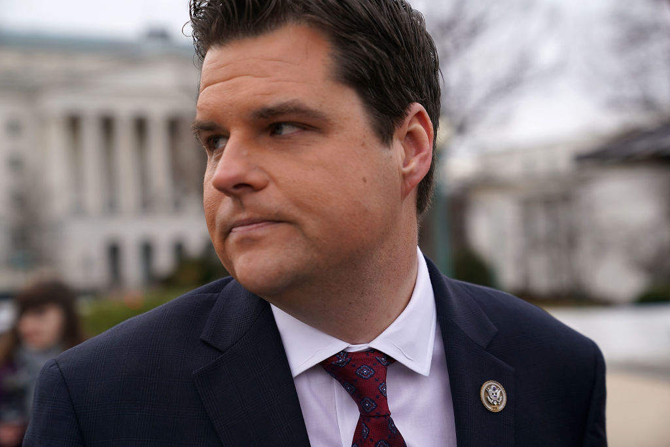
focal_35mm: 70
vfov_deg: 19.5
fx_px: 1303
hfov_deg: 28.8
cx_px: 335
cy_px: 224
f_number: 4
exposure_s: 1/500
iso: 200
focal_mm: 70
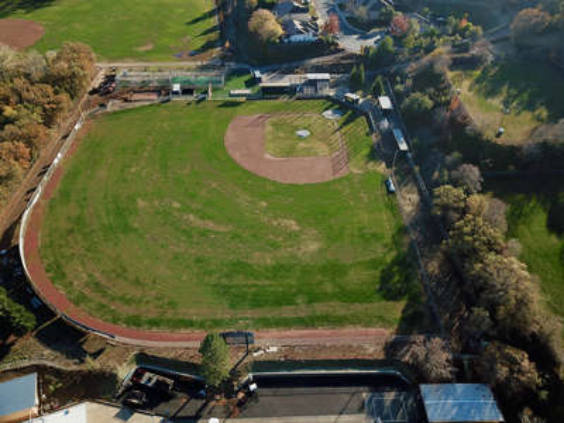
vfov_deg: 53.1
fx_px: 424
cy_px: 212
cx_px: 282
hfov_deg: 67.3
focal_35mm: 26
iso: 100
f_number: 2.2
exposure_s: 1/778
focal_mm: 4.73
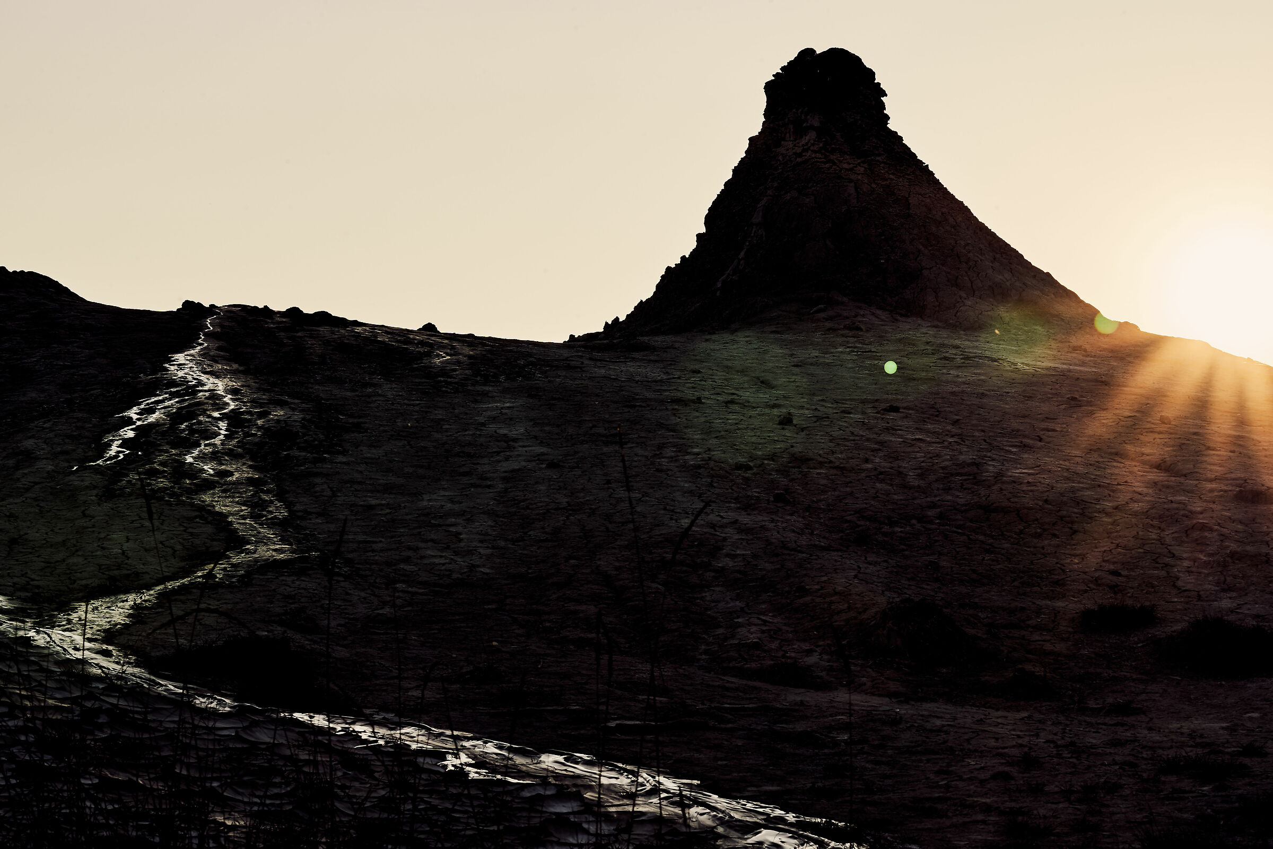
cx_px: 636
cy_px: 424
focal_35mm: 90
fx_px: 3182
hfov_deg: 22.6
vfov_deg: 15.2
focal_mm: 90
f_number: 22
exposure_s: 1/60
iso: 100
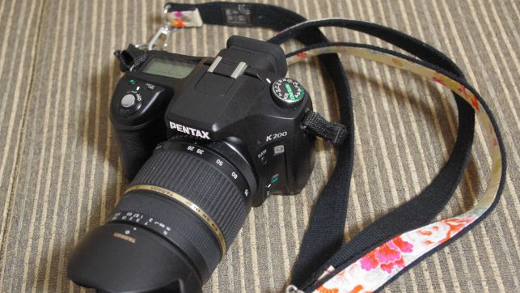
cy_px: 180
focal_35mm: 61
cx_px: 252
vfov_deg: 19.7
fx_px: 841
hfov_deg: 34.3
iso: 3200
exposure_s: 1/15
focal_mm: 35
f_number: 4.5
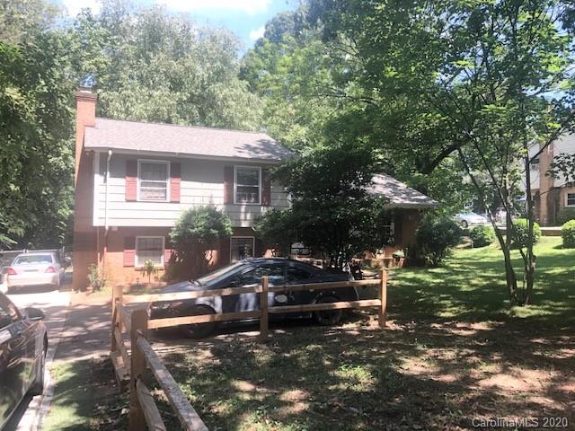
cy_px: 216
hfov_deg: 63.4
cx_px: 288
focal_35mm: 28
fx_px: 465
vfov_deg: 49.7
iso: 25
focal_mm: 3.99
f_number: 1.8
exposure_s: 1/120
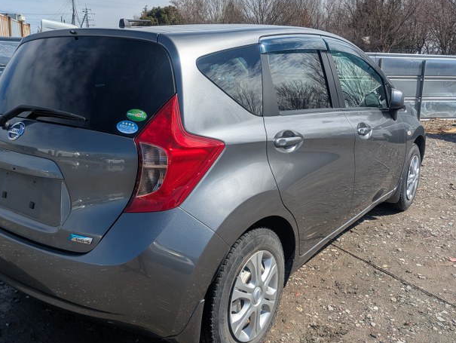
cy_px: 151
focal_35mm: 33
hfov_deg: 55.3
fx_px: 435
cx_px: 223
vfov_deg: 42.9
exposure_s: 1/3086
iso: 48
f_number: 1.89
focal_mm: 5.43
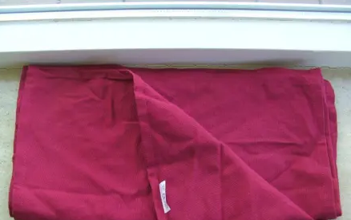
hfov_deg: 46.2
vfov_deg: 29.7
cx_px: 171
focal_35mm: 43
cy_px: 144
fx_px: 411
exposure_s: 1/55
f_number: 2.8
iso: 100
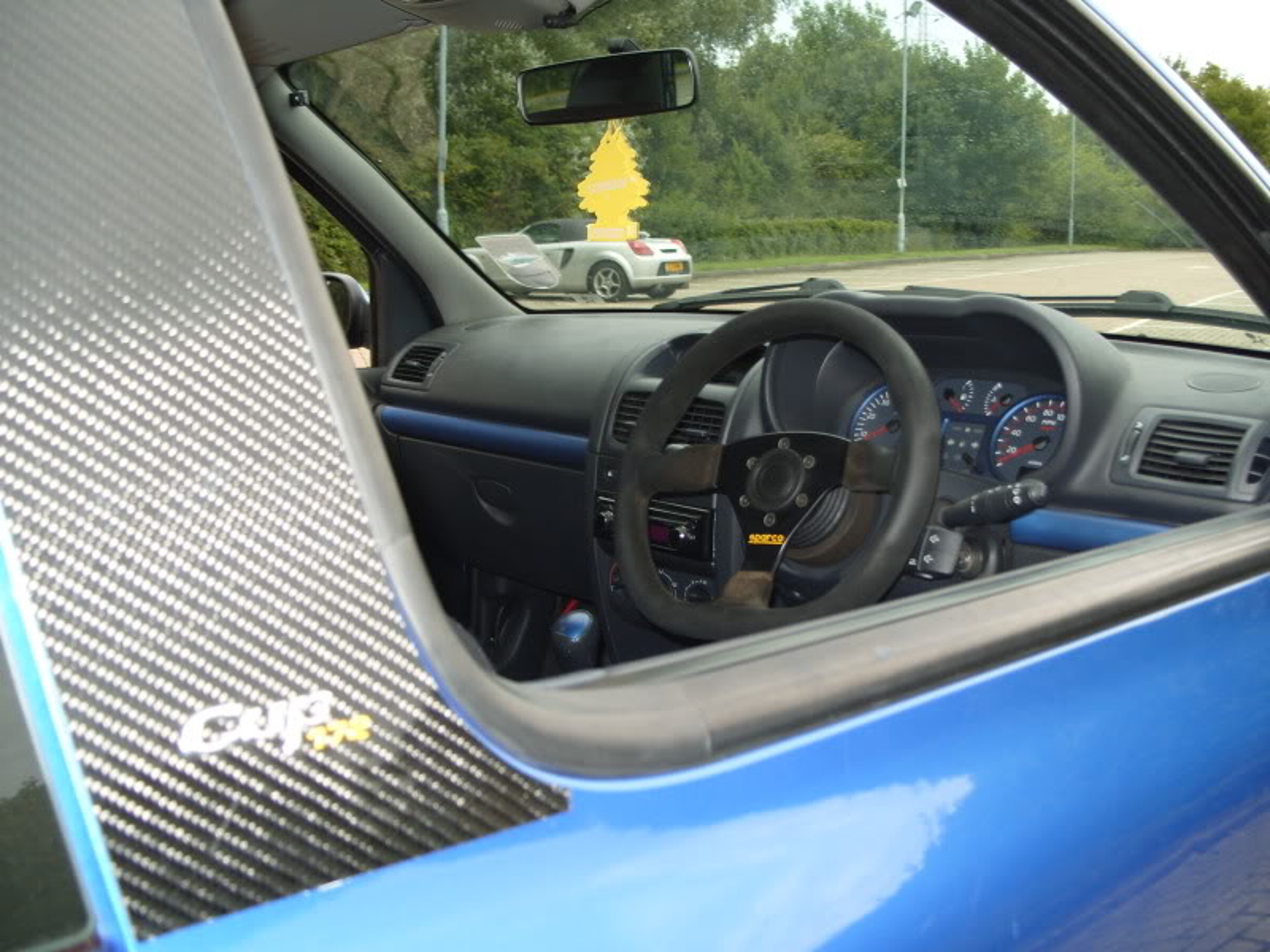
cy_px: 476
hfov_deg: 52.6
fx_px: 1284
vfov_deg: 40.7
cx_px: 635
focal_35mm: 35
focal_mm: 7.8
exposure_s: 1/45
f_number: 2.8
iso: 100
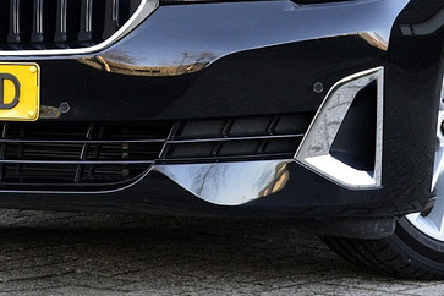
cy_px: -62
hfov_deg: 12.8
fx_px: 1986
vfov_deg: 8.4
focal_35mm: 161
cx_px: 171
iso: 720
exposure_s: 1/60
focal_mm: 38
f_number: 8
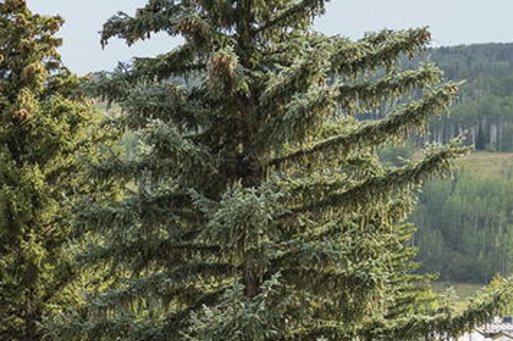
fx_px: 1025
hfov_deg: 23.9
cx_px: -190
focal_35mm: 72
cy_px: 391
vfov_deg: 18.1
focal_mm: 16
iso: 140
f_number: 11
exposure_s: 1/125
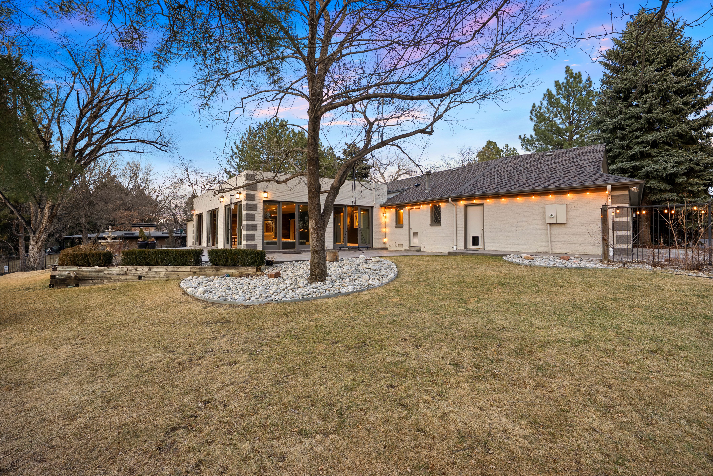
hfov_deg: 93.2
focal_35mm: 17
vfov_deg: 70.5
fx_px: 337
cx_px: 356
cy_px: 238
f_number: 8
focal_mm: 17
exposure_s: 1/6
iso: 640
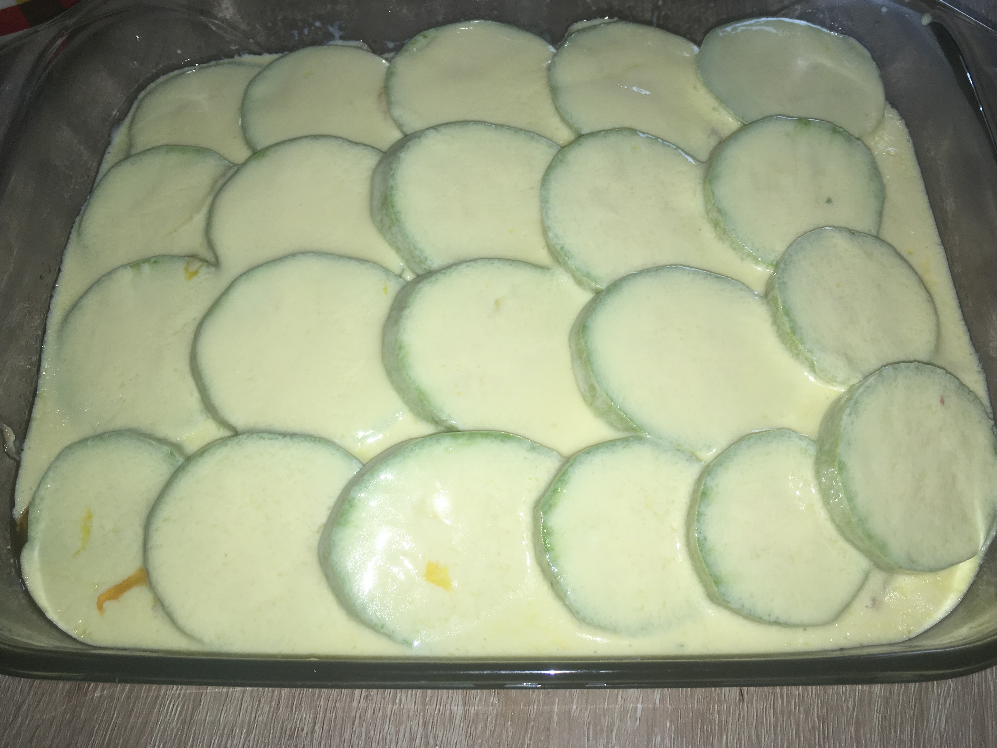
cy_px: 354
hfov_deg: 56.8
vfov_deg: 44.1
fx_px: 922
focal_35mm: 32
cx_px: 533
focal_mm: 4.15
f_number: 2.2
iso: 25
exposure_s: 1/105
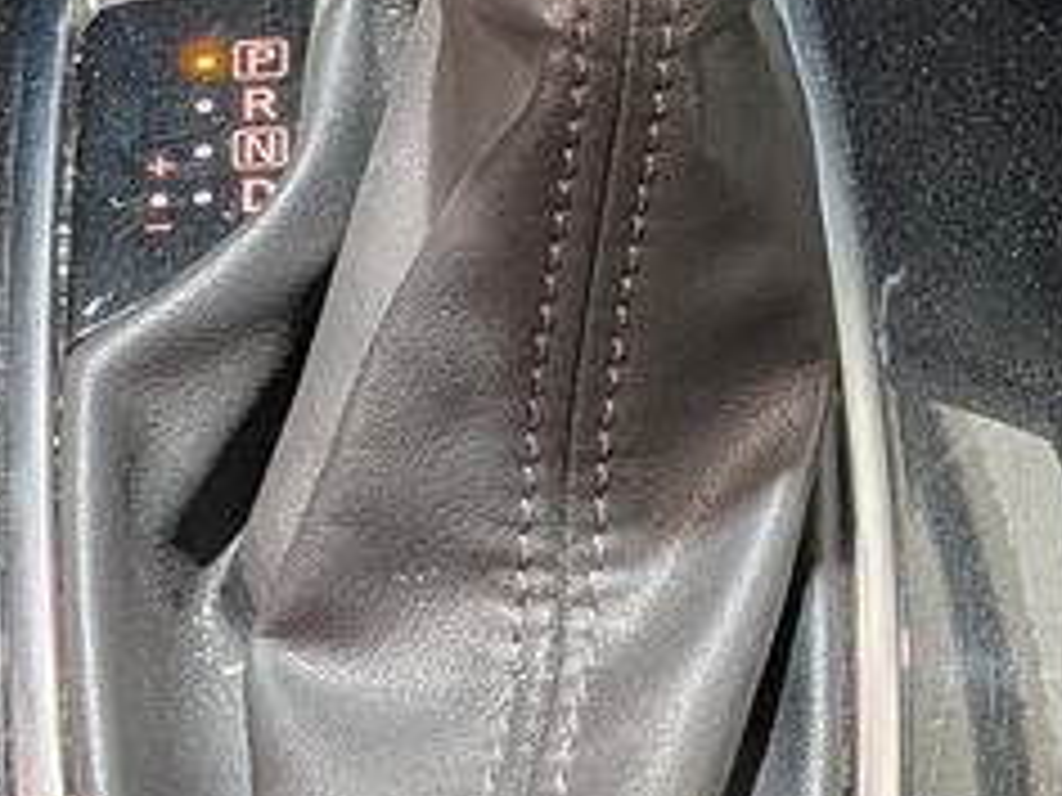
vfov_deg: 14.2
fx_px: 3191
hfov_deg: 18.9
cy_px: 324
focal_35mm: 104
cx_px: 468
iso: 74
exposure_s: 1/100
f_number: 1.7
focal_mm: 4.53
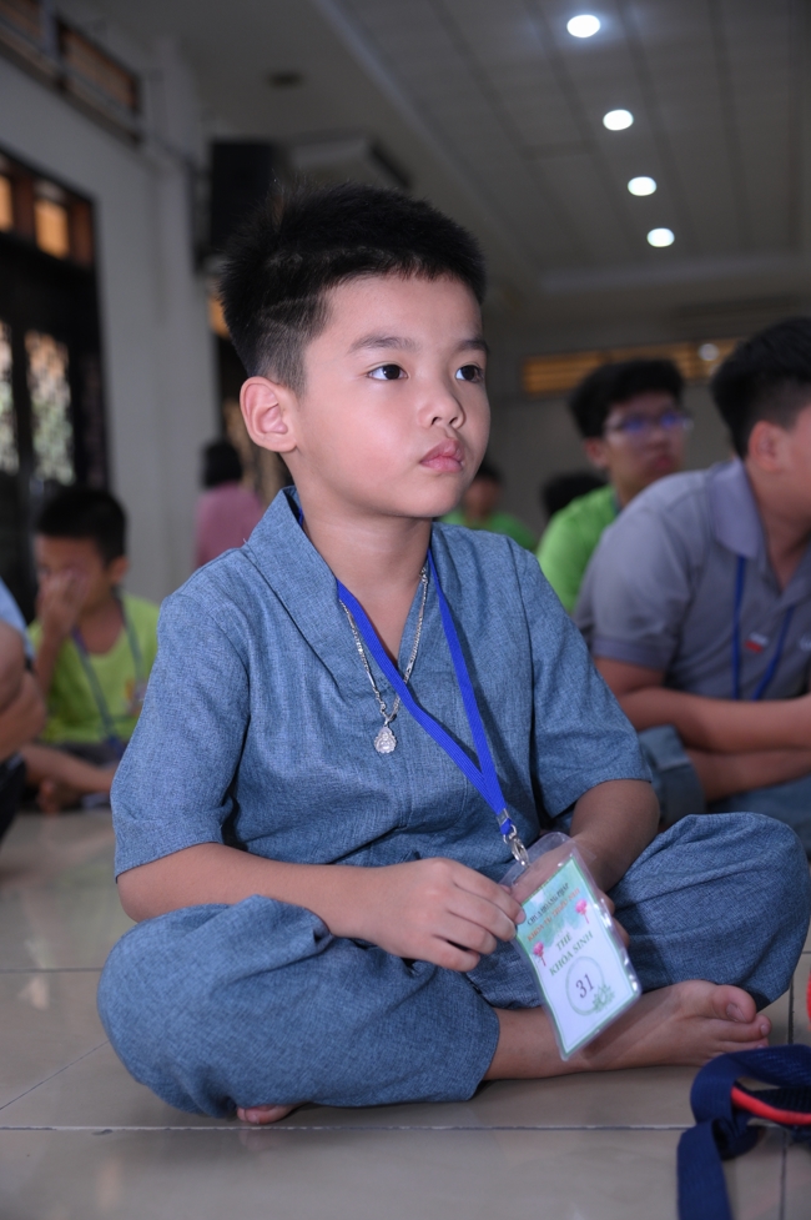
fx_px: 1760
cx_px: 406
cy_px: 610
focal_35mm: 52
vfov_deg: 38.2
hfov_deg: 26.0
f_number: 4
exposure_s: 1/160
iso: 800
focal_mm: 52
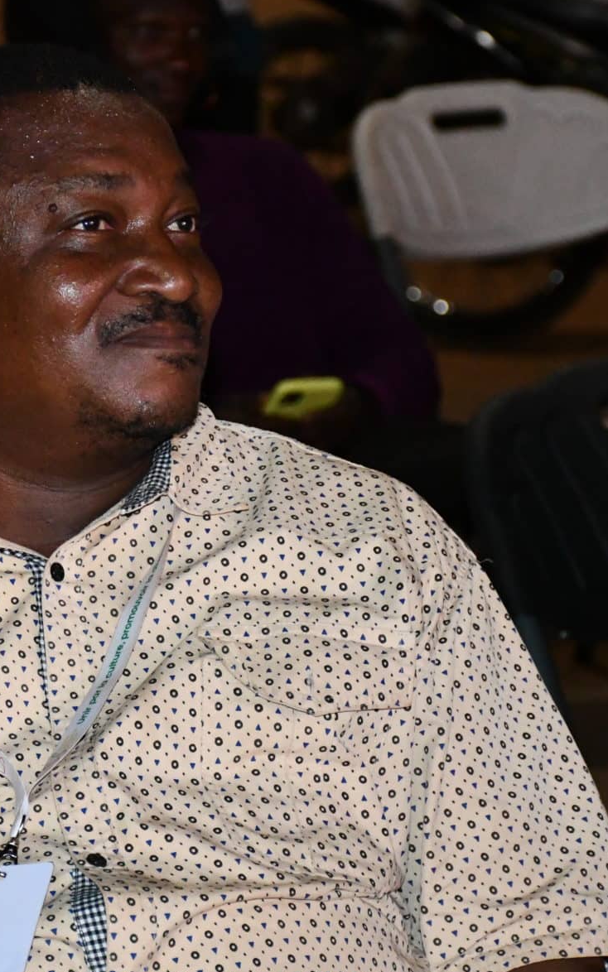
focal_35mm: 176
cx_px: 96
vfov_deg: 11.9
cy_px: 529
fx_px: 4665
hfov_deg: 7.4
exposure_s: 1/60
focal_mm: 66
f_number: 5
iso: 6400
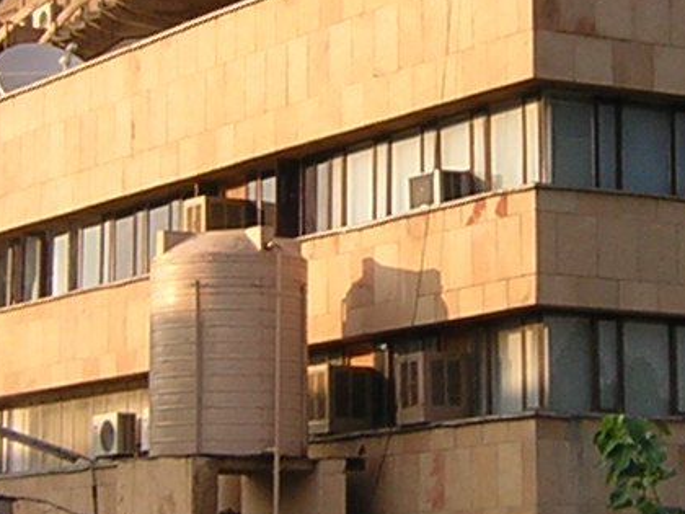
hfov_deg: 14.4
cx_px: 449
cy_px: 55
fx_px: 2711
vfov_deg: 10.8
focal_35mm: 137
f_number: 5.2
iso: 122
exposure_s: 1/169
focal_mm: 4.7
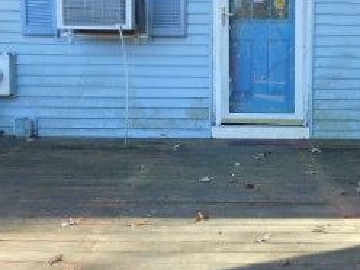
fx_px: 645
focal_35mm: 62
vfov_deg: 23.6
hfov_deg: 30.9
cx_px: 251
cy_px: 128
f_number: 3.3
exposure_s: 1/125
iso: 125
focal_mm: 4.3
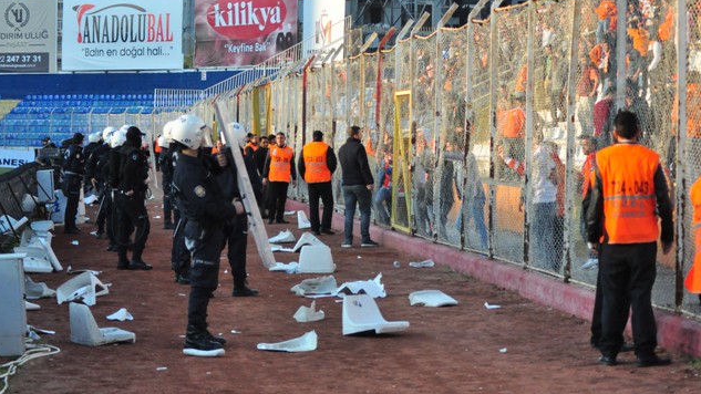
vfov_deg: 10.9
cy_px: 205
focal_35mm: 111
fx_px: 2063
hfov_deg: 19.3
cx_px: 348
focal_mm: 70
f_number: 4.5
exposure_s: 1/4000
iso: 1600
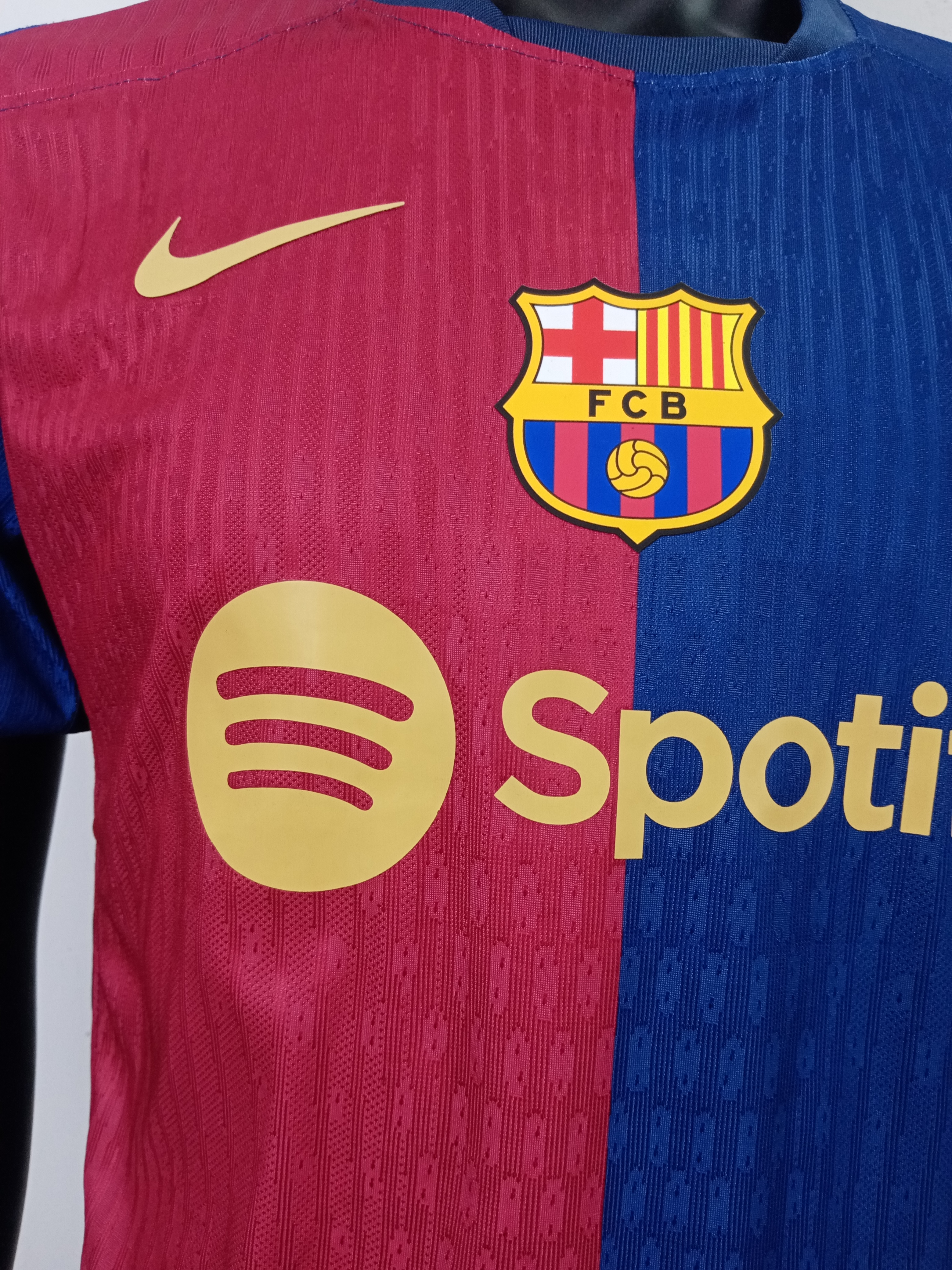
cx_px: 476
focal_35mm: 26
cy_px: 635
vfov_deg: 67.3
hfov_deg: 53.1
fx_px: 953
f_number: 1.8
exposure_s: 1/100
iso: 180
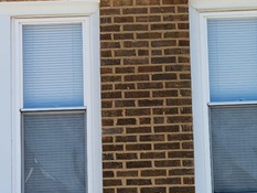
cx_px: 149
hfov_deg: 13.9
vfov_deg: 10.5
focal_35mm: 142
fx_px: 1055
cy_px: 106
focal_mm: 5.4
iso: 20
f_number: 1.8
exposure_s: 1/1248
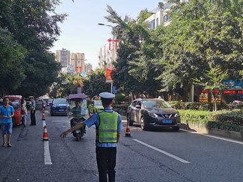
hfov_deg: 40.4
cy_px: 105
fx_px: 323
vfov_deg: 31.5
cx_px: 70
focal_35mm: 46
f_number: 1.8
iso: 50
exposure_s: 1/808
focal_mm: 5.58
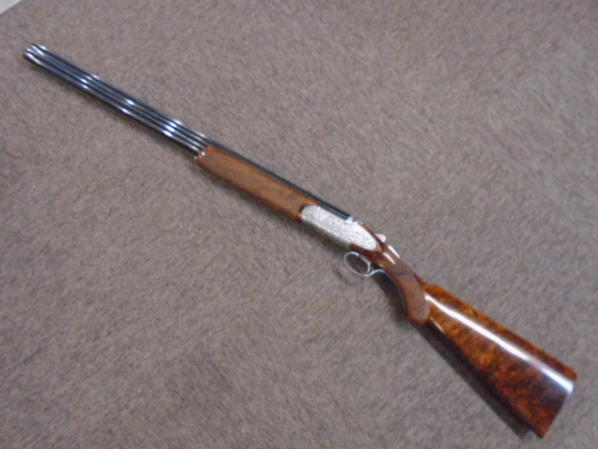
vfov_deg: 53.1
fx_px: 449
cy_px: 224
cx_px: 299
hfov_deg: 67.3
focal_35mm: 26
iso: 800
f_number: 3.2
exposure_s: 1/30
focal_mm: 4.6
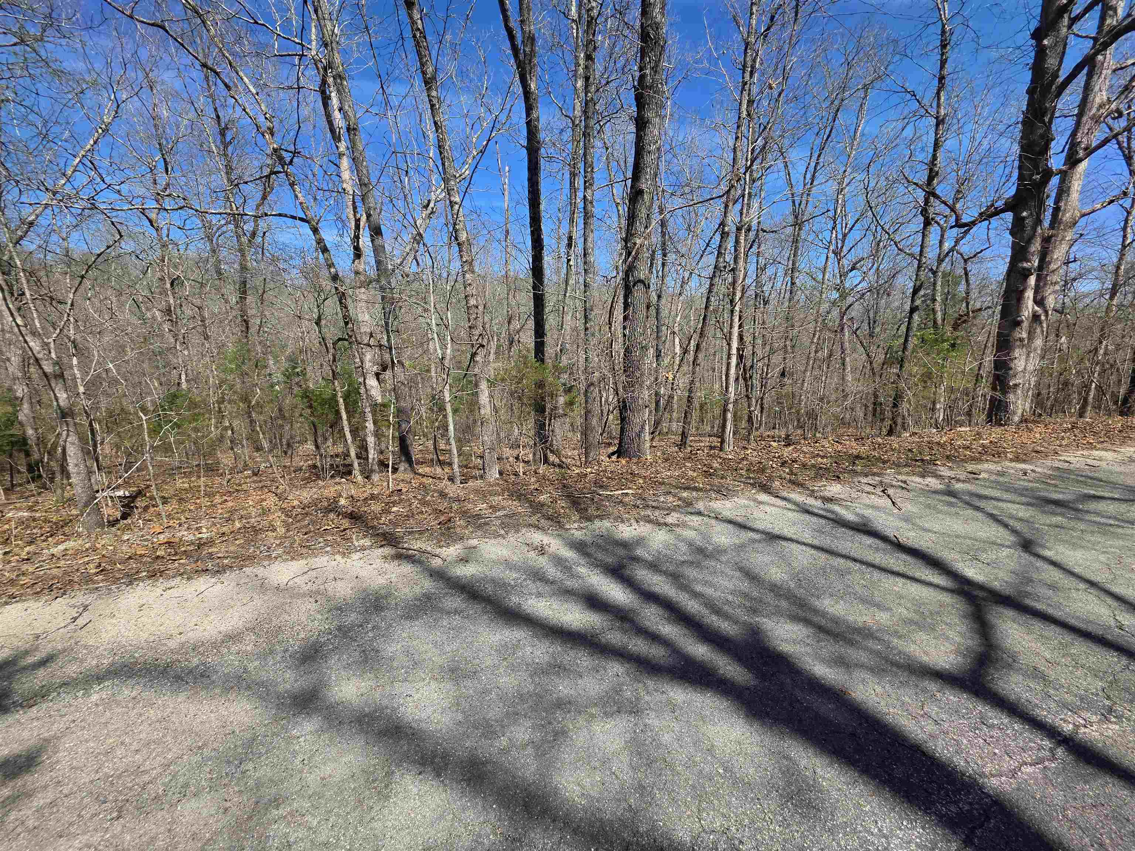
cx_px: 568
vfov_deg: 89.9
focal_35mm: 13
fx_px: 426
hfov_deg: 106.2
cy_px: 426
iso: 40
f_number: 1.9
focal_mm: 2.2
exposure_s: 1/1321
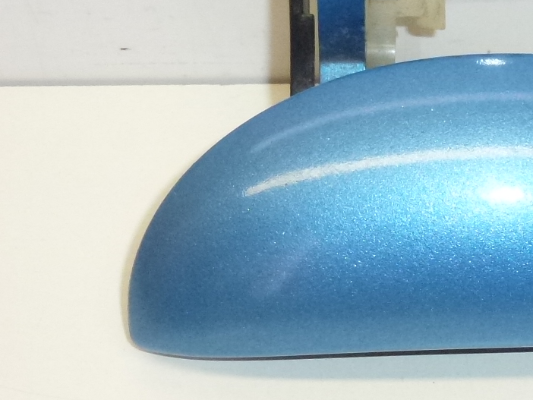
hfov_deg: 18.2
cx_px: 533
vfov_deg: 14.1
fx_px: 1617
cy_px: 117
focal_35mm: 105
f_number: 3.7
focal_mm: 6.4
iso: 400
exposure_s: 1/320
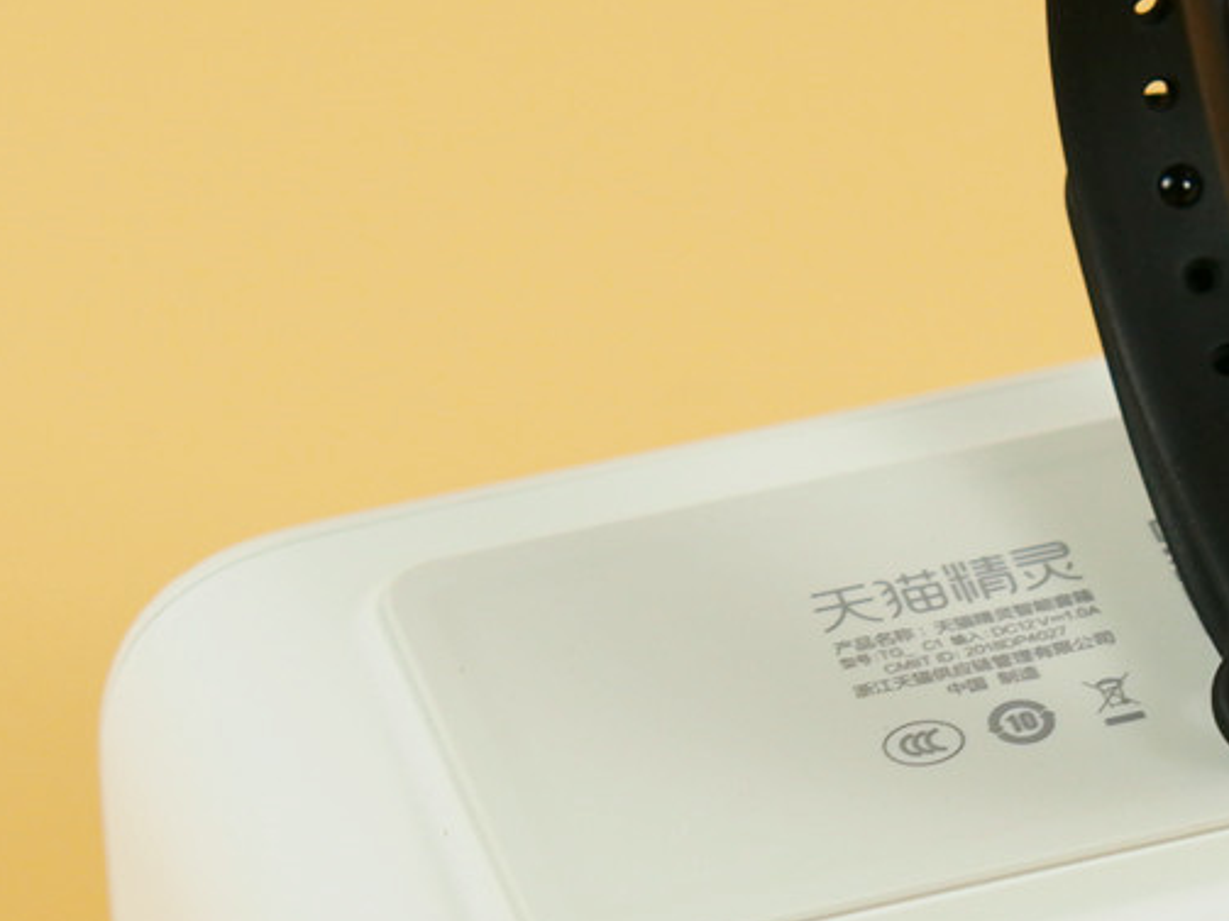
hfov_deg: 9.0
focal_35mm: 219
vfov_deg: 6.8
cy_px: 796
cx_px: 1004
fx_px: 7773
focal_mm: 43
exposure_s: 1/80
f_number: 3.5
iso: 250
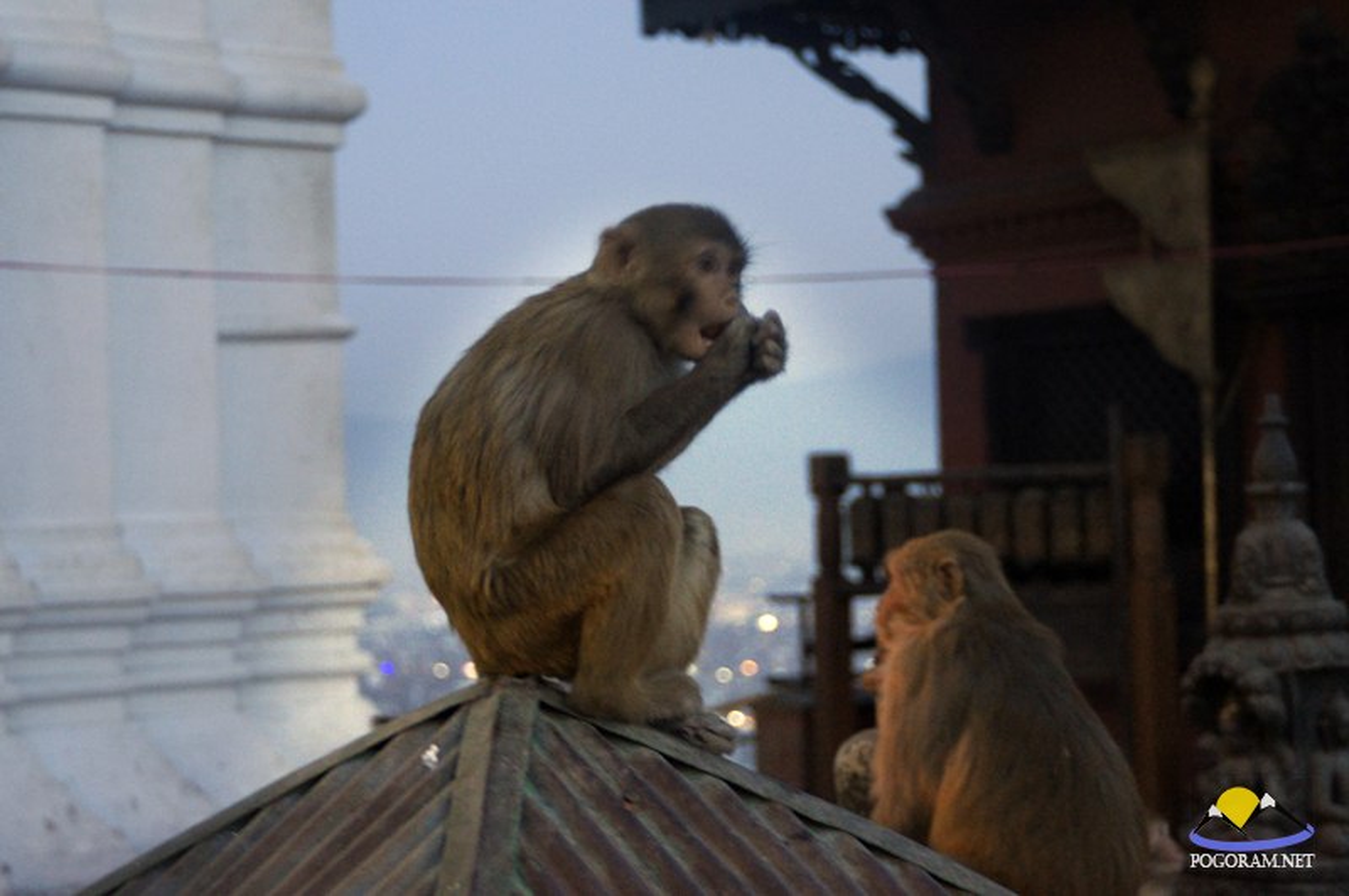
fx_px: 3089
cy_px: 448
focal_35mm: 82
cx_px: 674
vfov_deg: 16.5
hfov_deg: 24.6
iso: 1600
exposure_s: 1/5
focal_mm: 55
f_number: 4.5
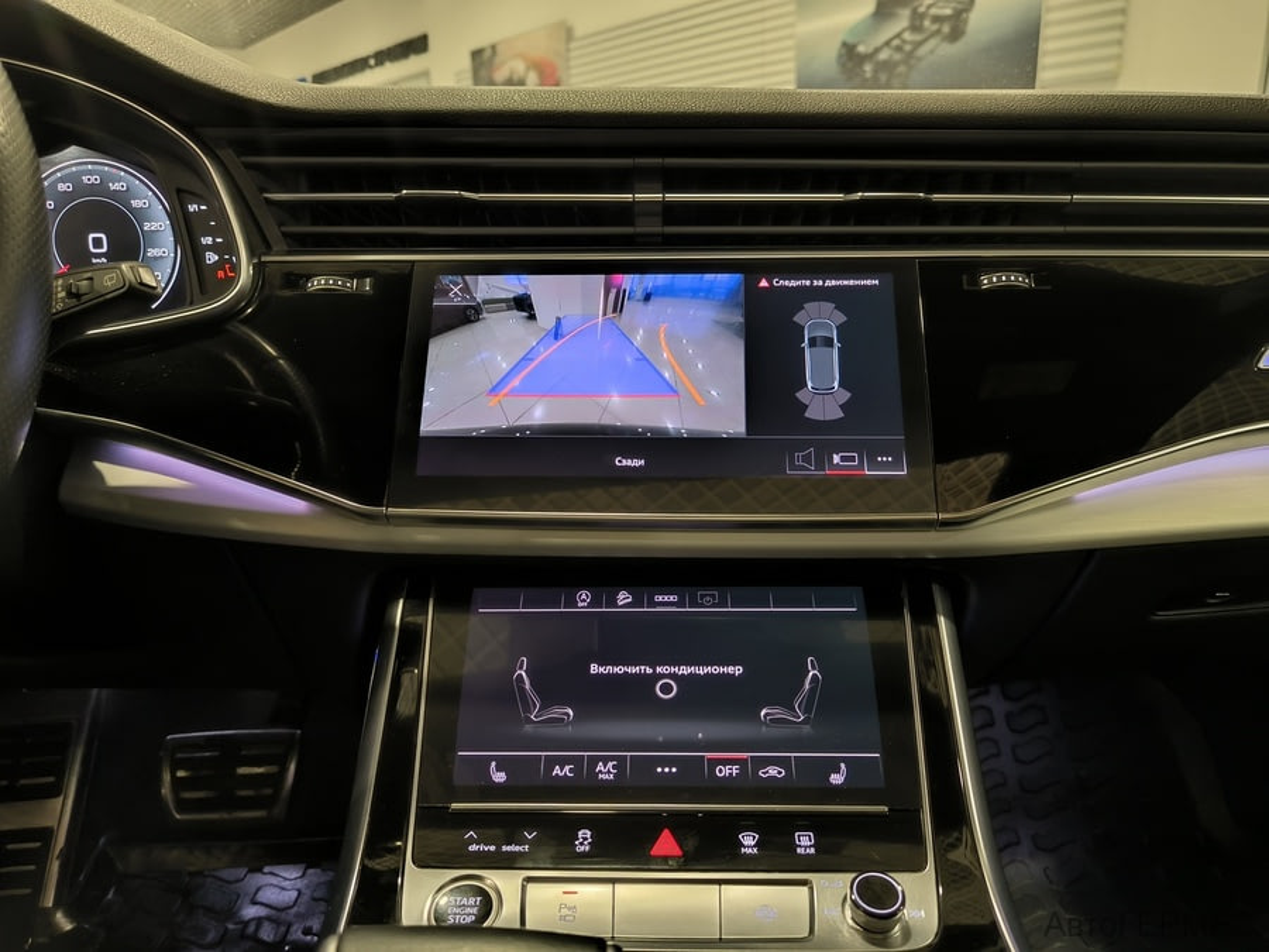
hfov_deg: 71.6
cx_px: 634
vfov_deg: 56.8
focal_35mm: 24
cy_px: 476
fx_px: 880
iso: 640
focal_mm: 6.92
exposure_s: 1/25.8
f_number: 1.9
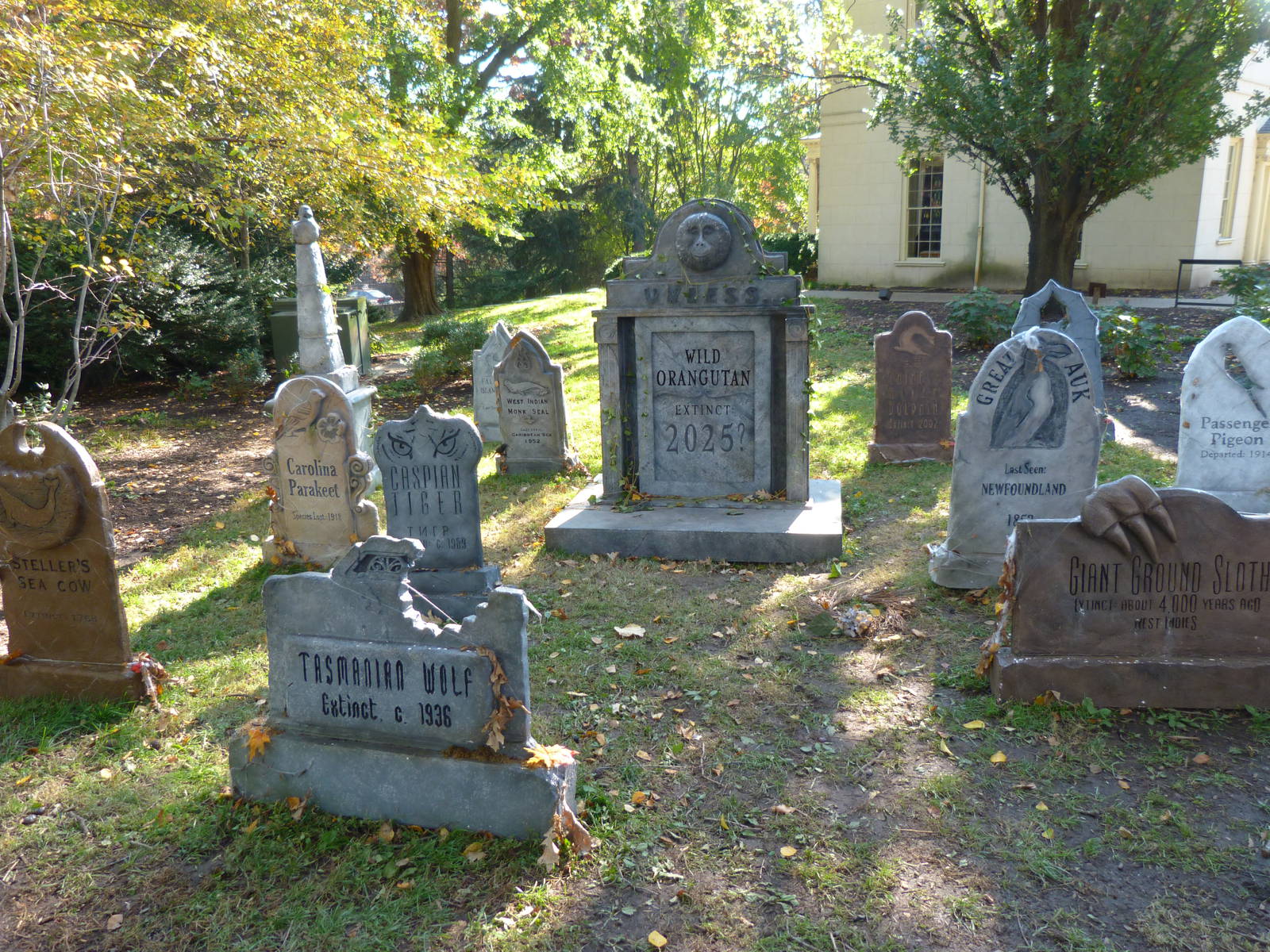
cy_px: 476
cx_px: 635
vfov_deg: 54.9
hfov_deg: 69.4
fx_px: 917
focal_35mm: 25
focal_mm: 4.5
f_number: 2.8
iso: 80
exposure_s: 1/60
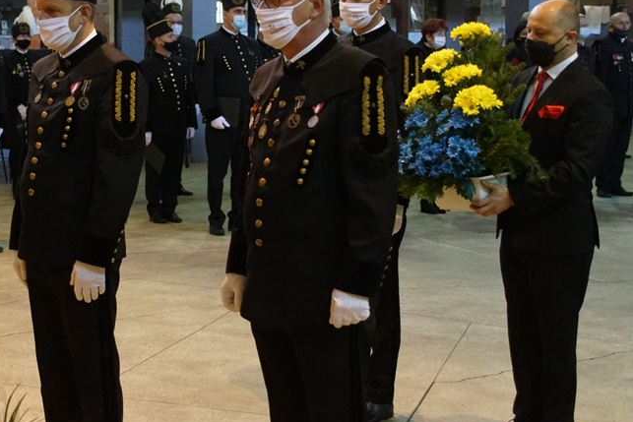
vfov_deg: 19.4
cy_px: 134
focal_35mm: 70
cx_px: 214
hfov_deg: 28.7
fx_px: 1231
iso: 3200
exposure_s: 1/60
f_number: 4.5
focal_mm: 30
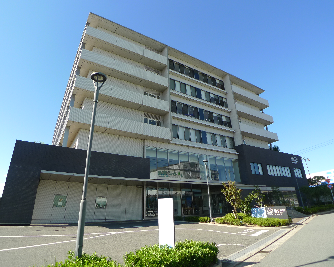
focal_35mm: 19
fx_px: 188
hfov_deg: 83.2
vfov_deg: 70.9
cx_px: 157
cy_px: 132
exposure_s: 1/400
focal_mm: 3.9
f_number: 3.5
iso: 80
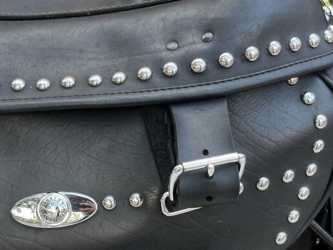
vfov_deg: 26.9
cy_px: 151
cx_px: 107
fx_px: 519
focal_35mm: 54
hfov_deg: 35.2
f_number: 1.6
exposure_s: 1/122
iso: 50
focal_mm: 5.1
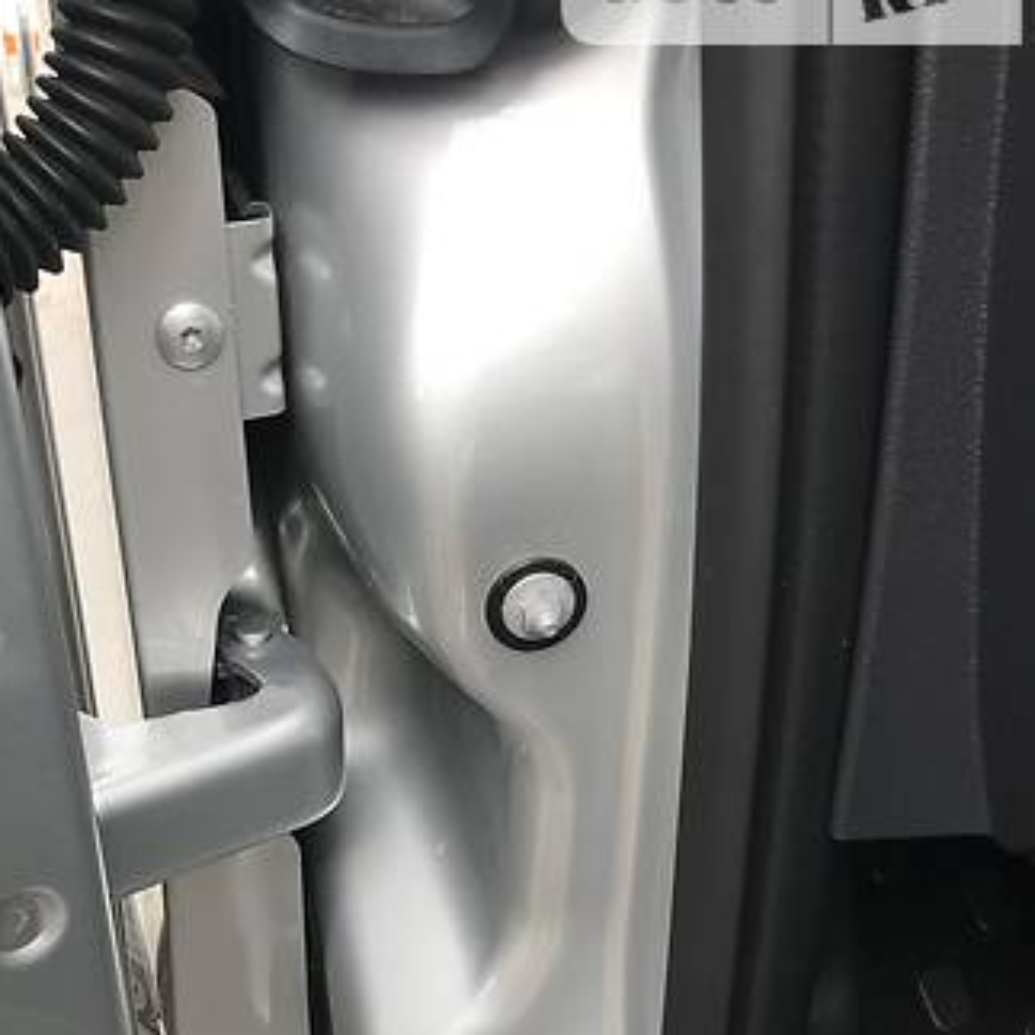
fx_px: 1556
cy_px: 830
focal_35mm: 46
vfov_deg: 35.6
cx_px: 349
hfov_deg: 36.4
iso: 20
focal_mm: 4
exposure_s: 1/235
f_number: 1.8
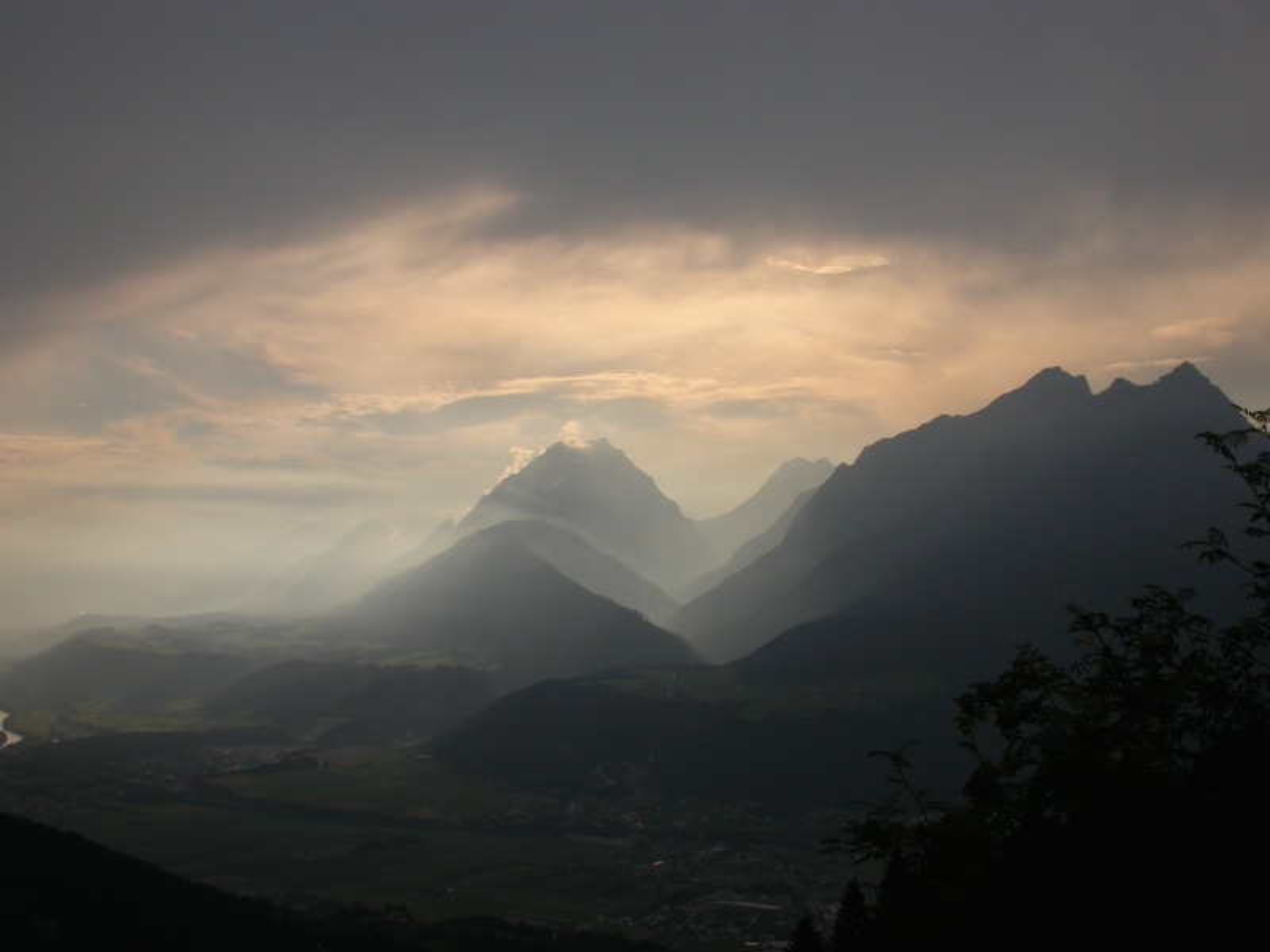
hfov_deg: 43.9
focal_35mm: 43
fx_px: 1578
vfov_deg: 33.6
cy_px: 476
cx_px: 635
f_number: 7.8
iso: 100
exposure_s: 1/525
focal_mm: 8.9
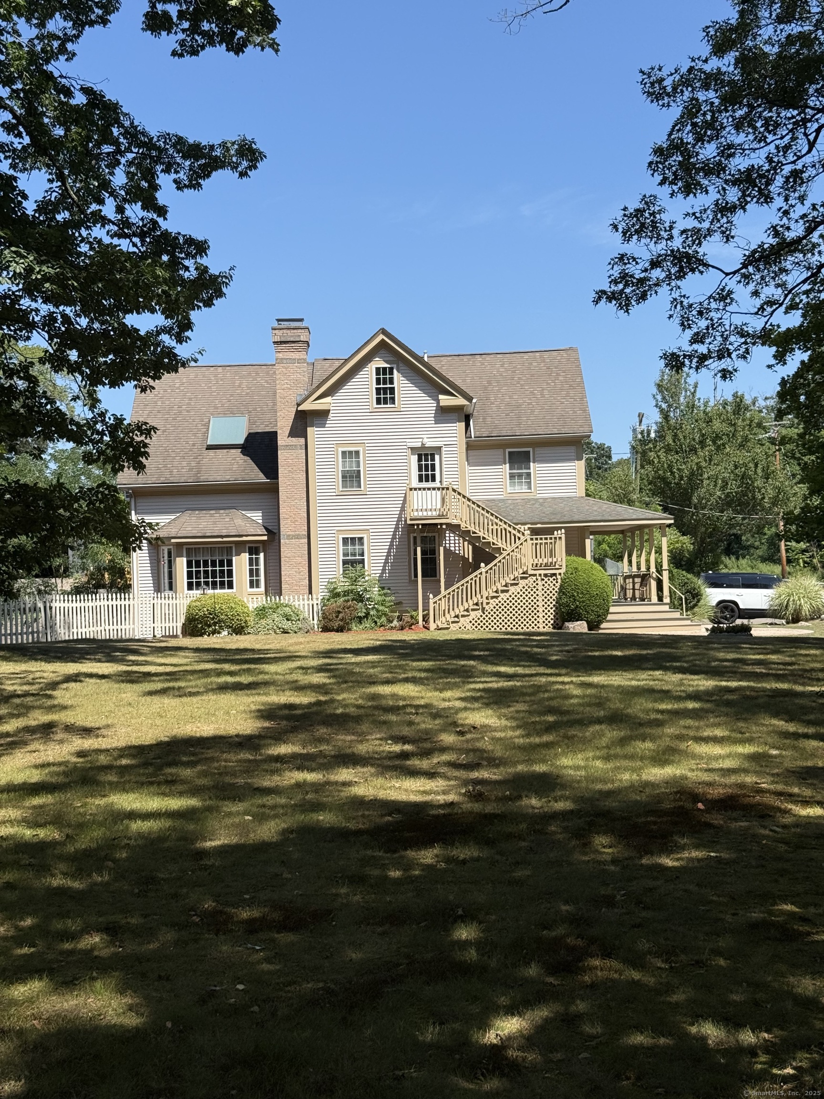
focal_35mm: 48
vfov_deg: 39.7
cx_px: 412
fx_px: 1523
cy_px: 550
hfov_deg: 30.3
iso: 64
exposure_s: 1/3891
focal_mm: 6.76
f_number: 1.78
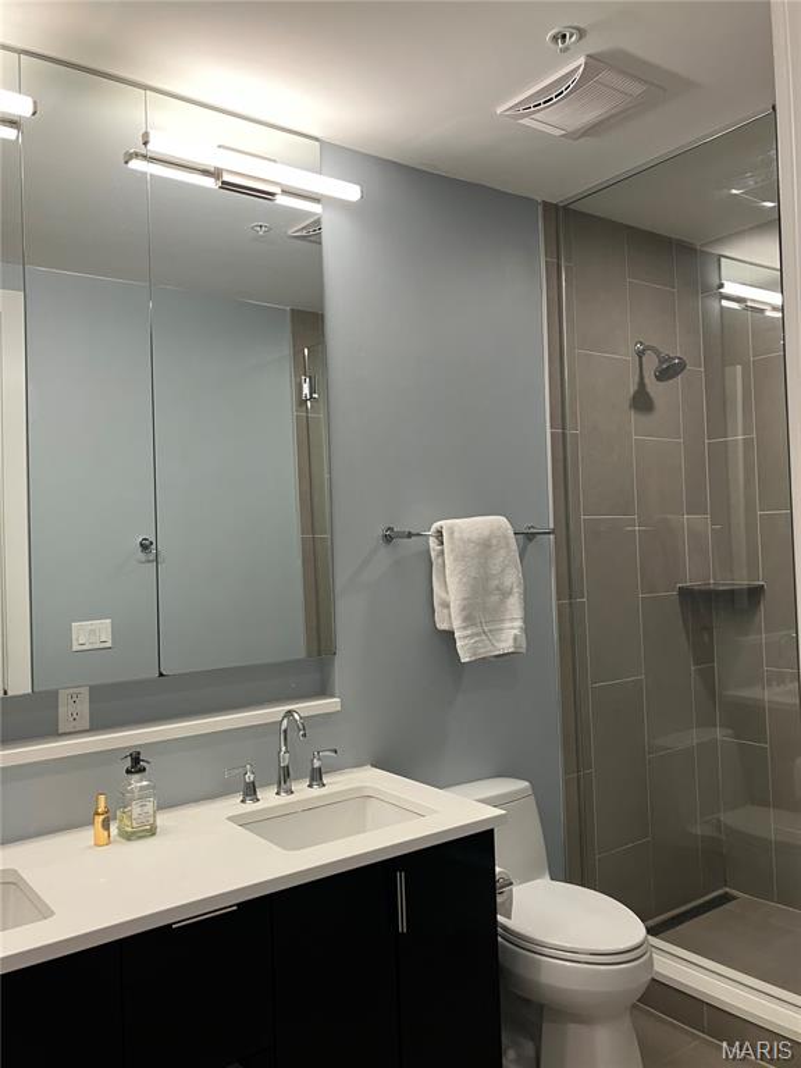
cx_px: 400
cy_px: 534
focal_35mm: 28
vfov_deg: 63.4
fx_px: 864
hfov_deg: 49.7
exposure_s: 1/60
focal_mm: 3.99
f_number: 1.8
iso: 100
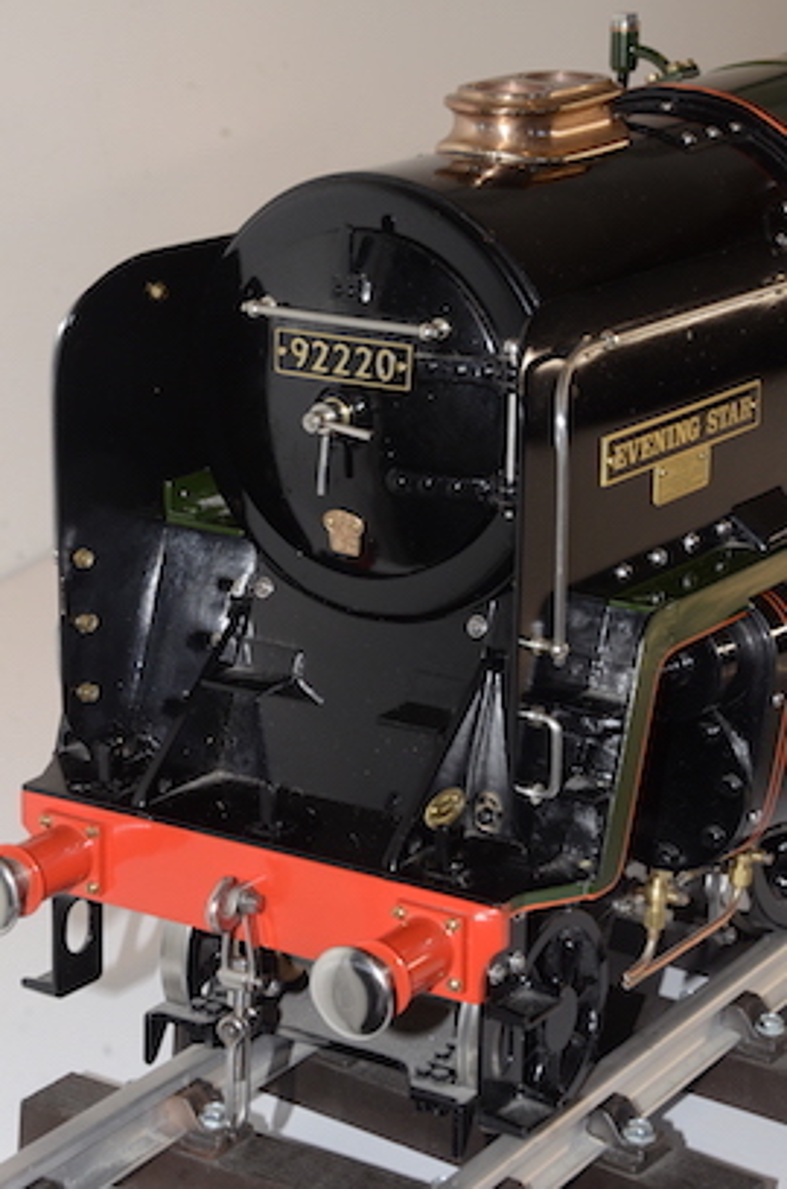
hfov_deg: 15.1
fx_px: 2966
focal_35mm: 90
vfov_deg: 22.7
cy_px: 594
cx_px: 394
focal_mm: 60
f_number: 14
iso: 800
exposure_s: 1/60
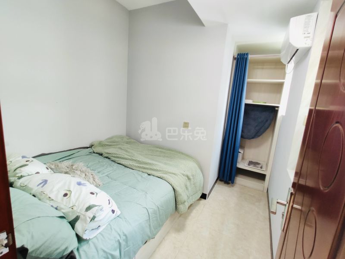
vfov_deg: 90.0
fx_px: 130
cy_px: 130
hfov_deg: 106.1
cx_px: 172
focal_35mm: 13
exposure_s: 1/50
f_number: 2.2
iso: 663
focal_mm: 2.25
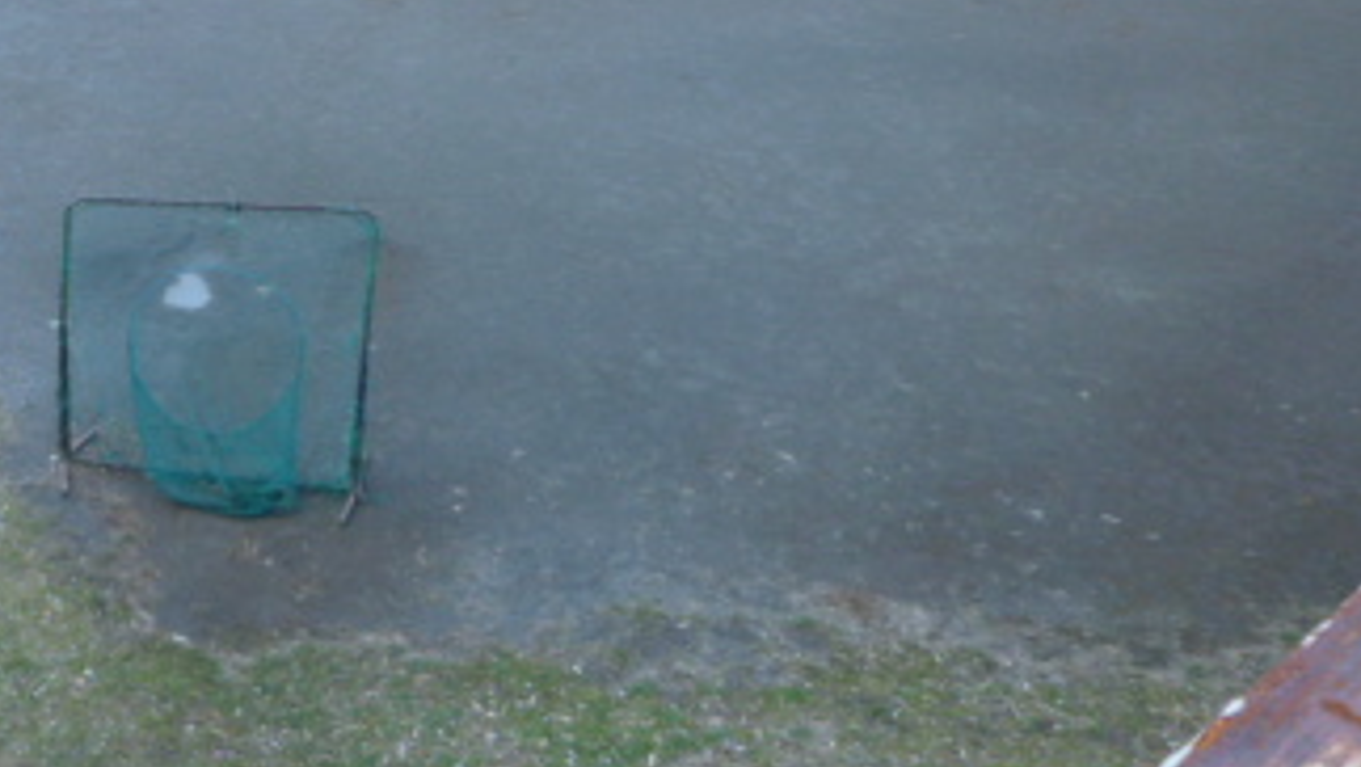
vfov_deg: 21.4
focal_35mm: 54
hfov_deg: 36.3
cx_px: 156
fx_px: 1950
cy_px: -25
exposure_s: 1/30
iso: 80
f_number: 2.8
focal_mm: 4.5
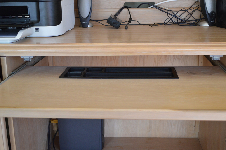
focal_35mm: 51
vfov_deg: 26.4
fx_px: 320
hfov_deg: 38.9
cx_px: 113
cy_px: 75
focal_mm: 34
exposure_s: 1/60
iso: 800
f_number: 5
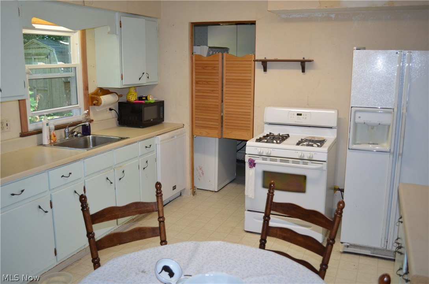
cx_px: 214
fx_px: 392
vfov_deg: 39.8
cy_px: 142
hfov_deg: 57.3
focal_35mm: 33
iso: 640
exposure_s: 1/60
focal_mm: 22
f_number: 4
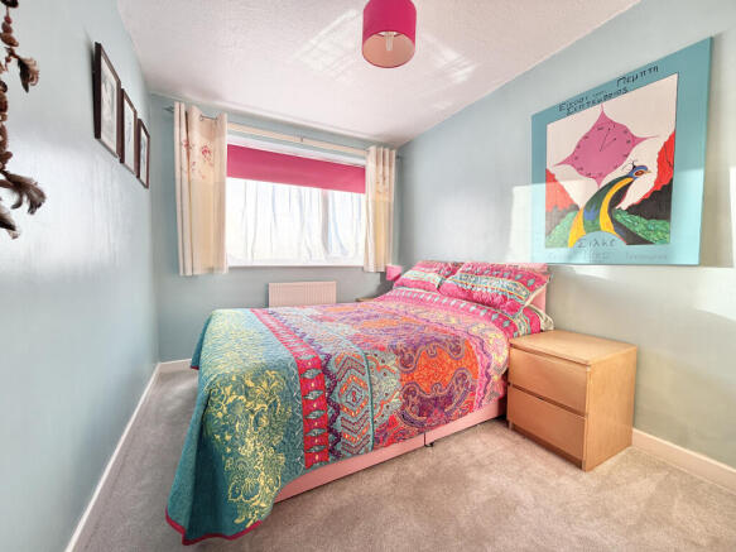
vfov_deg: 85.7
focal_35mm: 14
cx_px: 368
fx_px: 298
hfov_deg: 102.1
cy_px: 276
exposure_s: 1/122
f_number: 2.2
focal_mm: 2.22
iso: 40
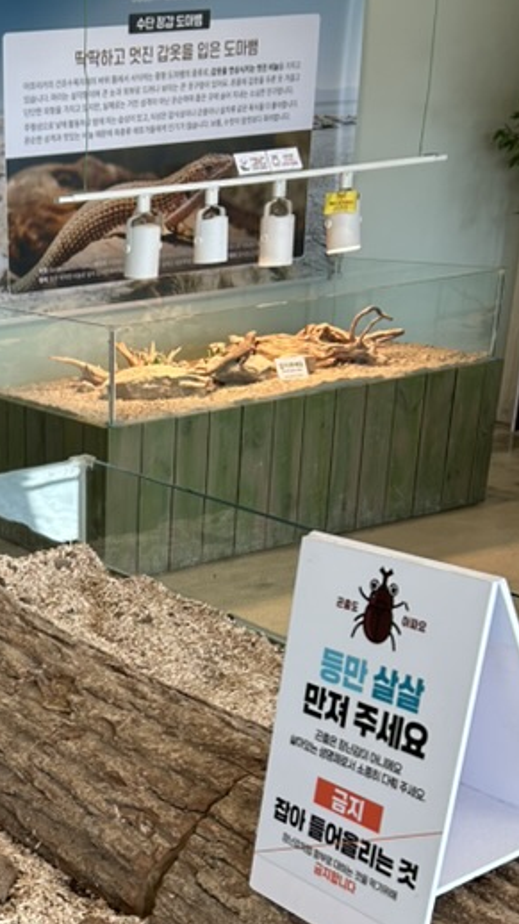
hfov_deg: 20.0
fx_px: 1371
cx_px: -123
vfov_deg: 35.4
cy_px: 799
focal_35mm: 56
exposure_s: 1/120
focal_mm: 5.7
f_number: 1.5
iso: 50
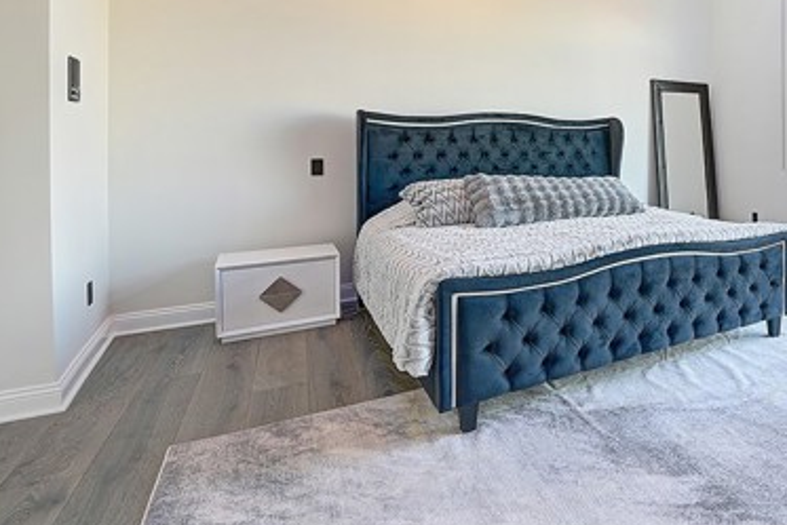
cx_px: 656
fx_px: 525
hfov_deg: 65.3
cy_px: 144
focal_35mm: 24
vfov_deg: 51.4
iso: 250
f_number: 8
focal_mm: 14
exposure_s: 1/15
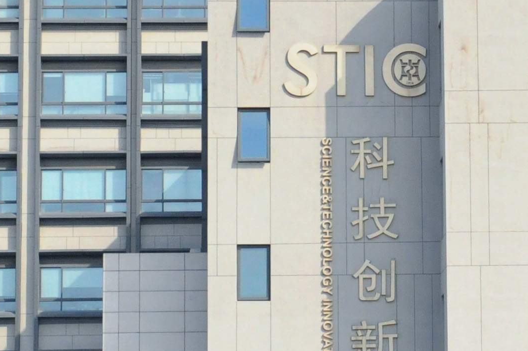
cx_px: 475
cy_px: 89
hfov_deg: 10.6
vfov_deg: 7.1
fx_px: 2829
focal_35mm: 193
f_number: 13
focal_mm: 48
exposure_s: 1/2500
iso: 4000
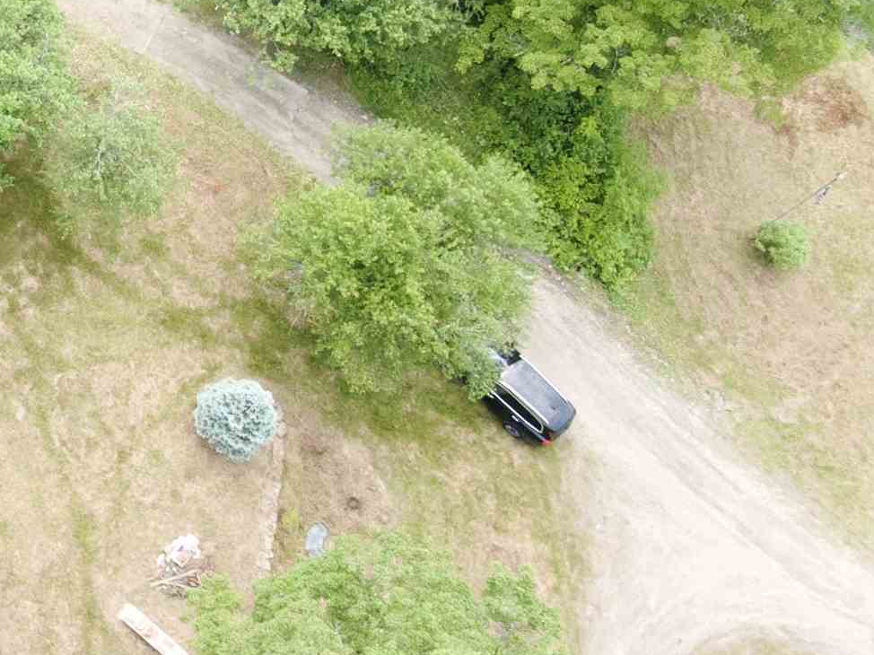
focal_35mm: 82
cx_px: -388
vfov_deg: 17.8
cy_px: 90
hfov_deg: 20.8
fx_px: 2070
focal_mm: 4.68
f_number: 2.9
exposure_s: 1/240
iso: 100
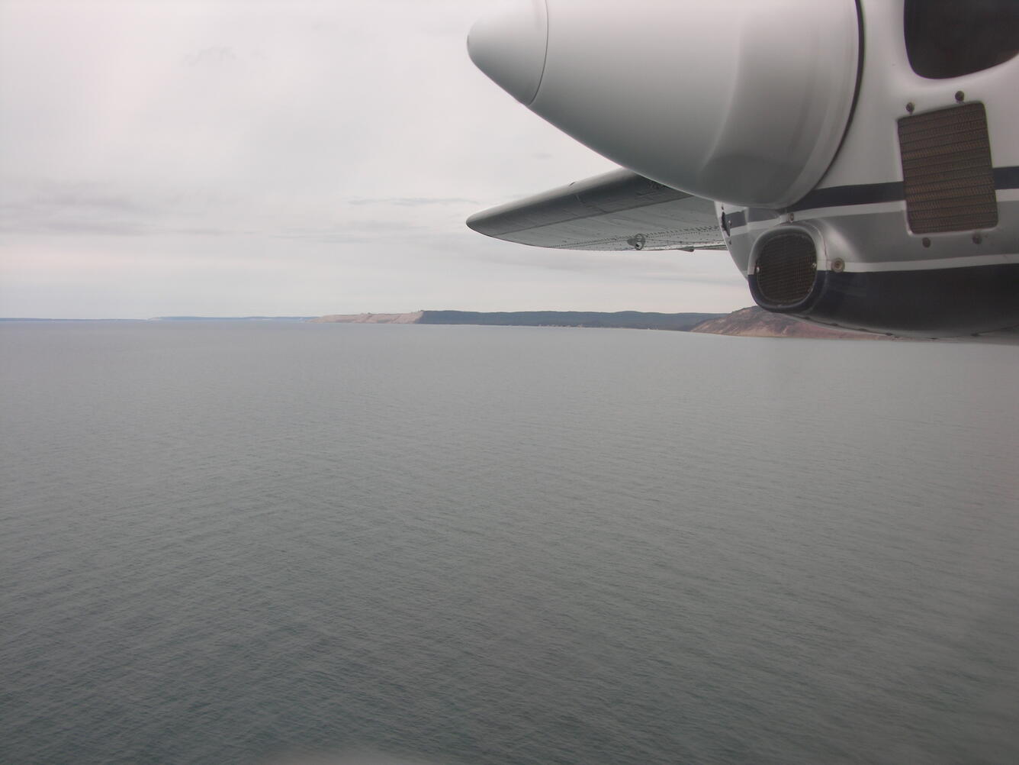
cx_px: 510
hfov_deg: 52.6
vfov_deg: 40.7
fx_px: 1030
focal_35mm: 35
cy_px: 382
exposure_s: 1/220
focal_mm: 8.9
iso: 50
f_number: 5.6
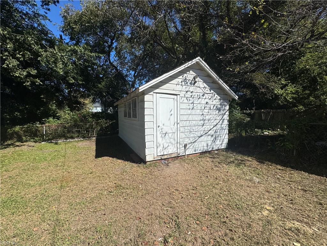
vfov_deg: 85.7
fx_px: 132
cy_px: 123
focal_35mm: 14
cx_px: 164
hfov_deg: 102.1
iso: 50
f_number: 2.2
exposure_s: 1/3390
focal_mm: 2.22
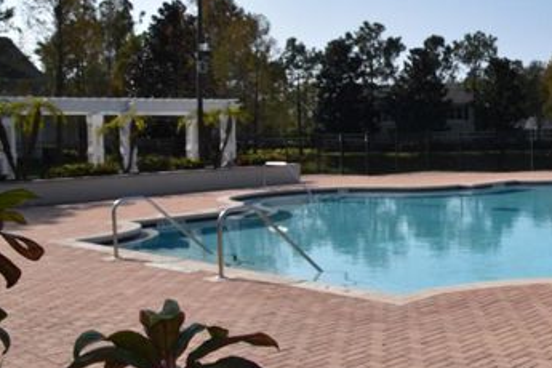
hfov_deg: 37.3
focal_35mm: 49
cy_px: 145
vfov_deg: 27.5
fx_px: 751
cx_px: 511
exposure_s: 1/200
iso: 100
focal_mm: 16
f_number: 13
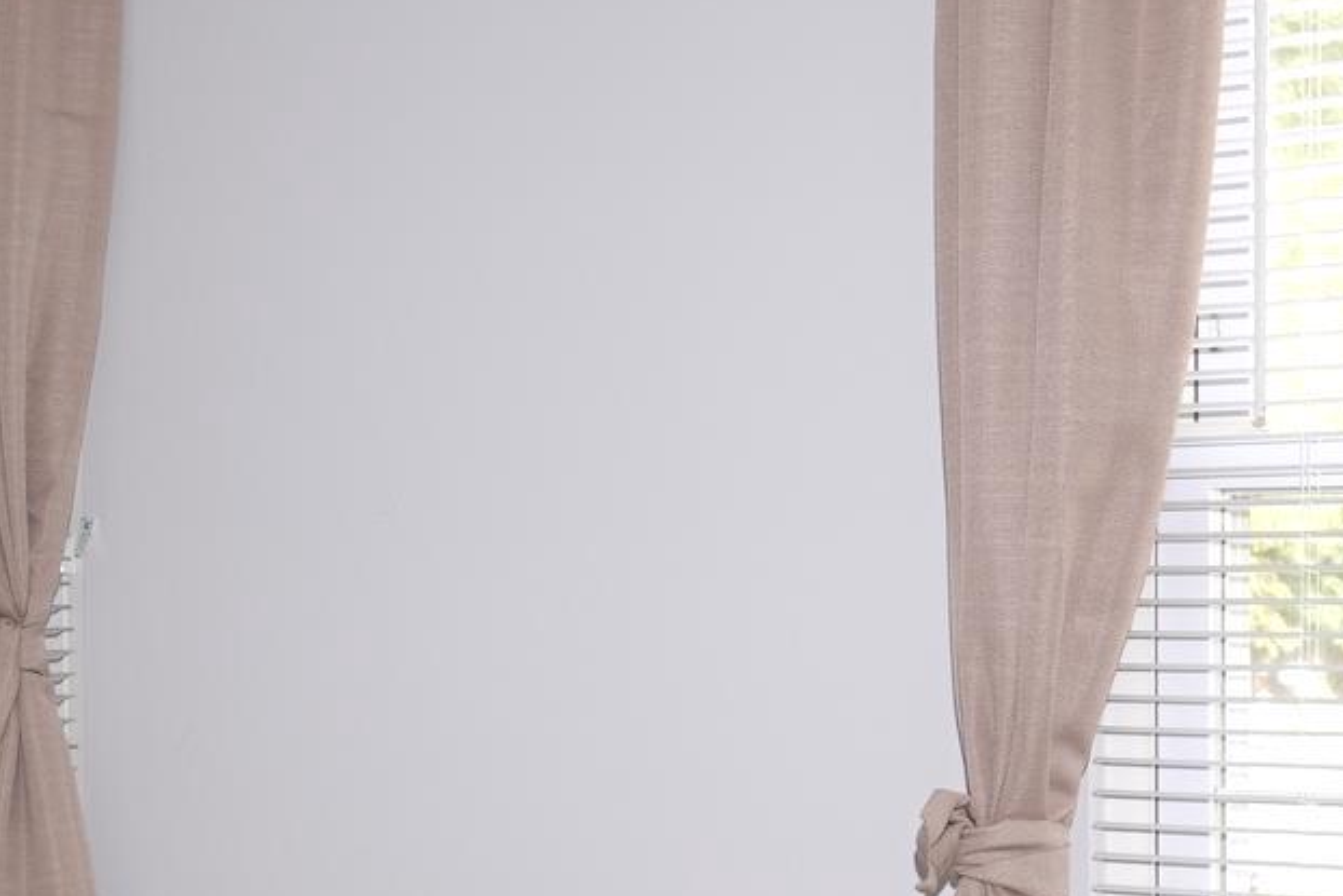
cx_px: 371
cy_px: 688
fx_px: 2948
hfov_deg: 25.4
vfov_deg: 17.2
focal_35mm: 79
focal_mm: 8.93
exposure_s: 1/160
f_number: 2.5
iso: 100
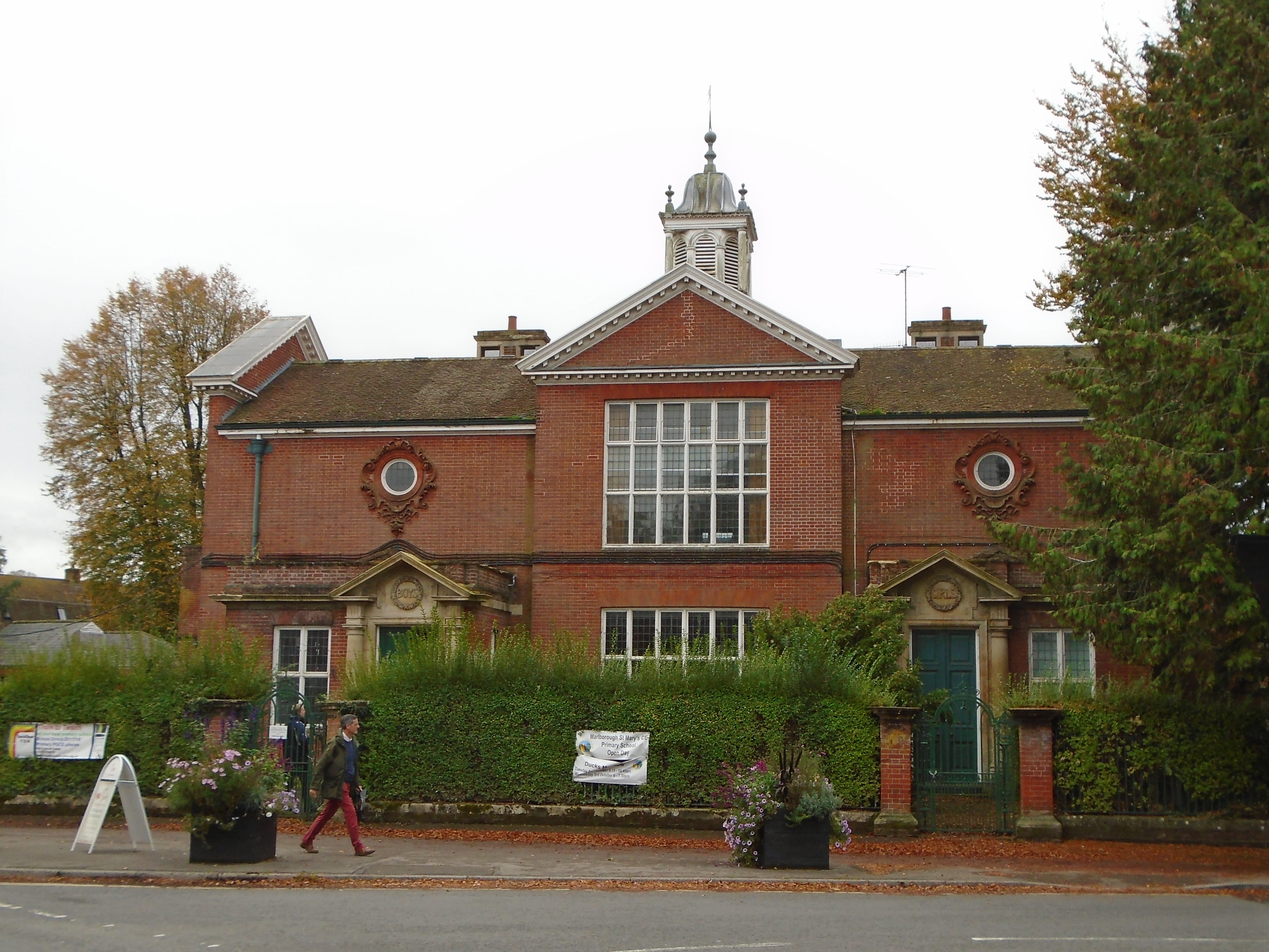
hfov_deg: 51.4
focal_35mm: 36
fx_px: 1320
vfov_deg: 39.7
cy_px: 476
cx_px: 634
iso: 100
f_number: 3.8
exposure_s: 1/250
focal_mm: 6.4
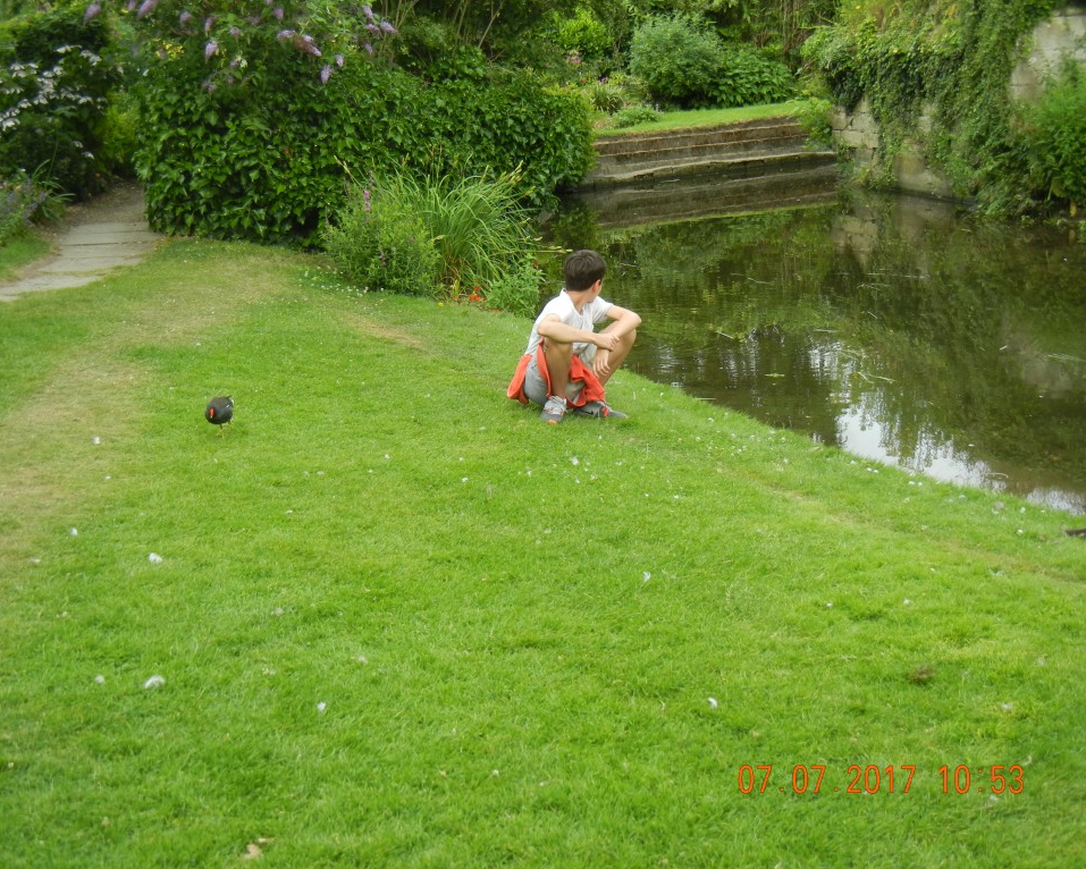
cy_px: 434
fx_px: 1511
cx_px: 514
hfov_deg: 39.5
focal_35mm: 47
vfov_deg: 32.1
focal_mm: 8.1
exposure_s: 1/213
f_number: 3.8
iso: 160
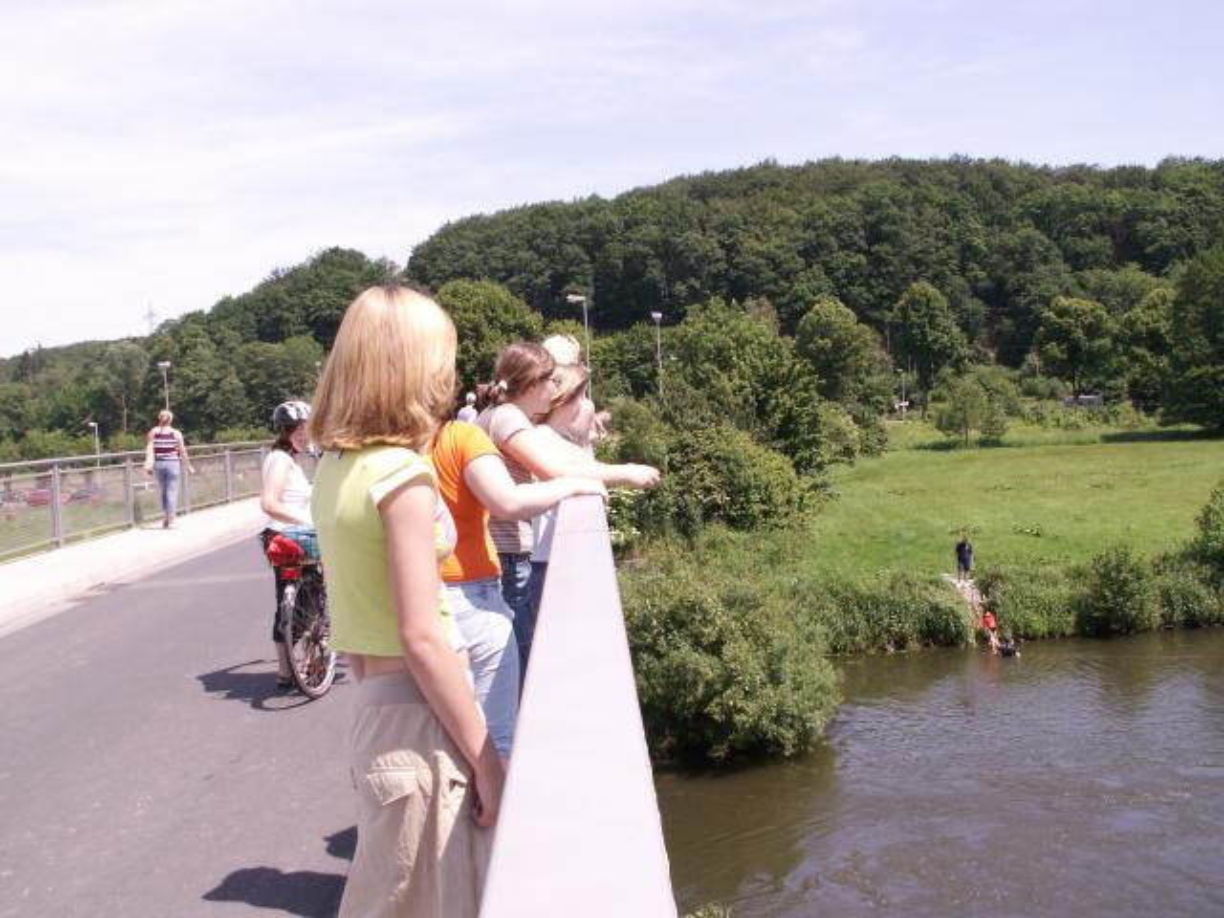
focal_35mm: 35
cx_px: 612
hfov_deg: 52.6
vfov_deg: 40.7
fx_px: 1238
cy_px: 459
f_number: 4
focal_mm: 5.86
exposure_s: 1/400
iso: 50
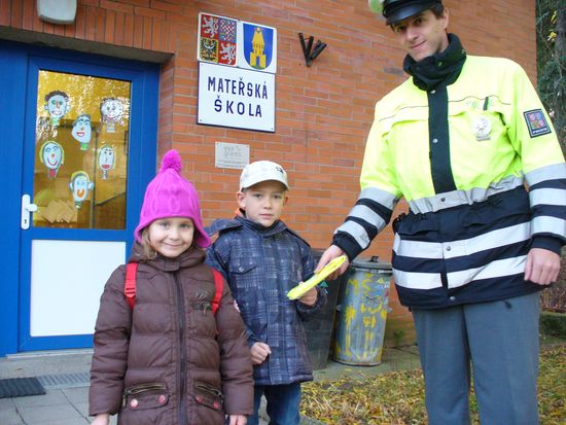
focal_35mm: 37
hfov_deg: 50.1
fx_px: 605
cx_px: 283
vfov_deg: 38.7
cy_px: 212
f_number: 2.8
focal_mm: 6.1
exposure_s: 1/20
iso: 200
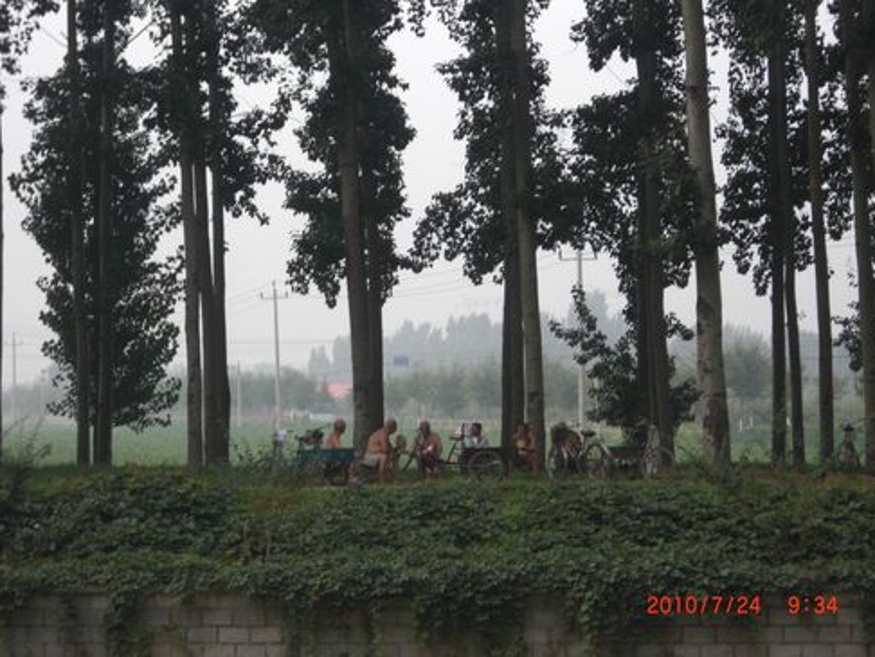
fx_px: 2807
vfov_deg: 13.4
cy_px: 336
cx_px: 443
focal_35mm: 111
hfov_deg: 17.7
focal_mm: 18.9
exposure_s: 1/200
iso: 50
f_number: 5.3
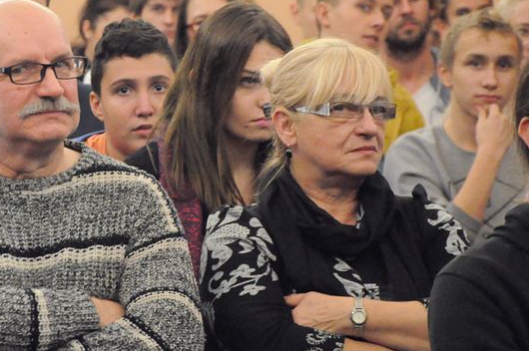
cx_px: 145
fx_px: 3710
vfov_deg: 5.4
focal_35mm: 253
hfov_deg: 8.1
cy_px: 141
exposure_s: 1/125
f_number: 5.6
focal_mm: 105
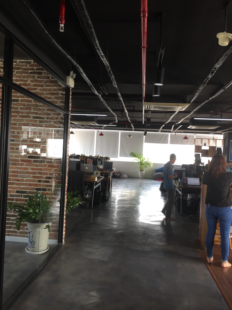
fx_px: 259
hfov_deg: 48.2
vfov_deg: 61.7
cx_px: 116
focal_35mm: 29
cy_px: 155
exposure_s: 1/50
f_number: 2.2
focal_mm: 4.15
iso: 32
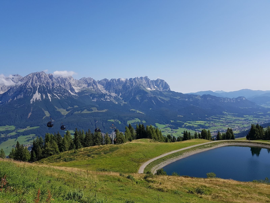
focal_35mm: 26
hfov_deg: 67.3
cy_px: 102
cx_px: 135
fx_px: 203
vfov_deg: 53.1
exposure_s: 1/2264
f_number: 1.7
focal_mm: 4.2
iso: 50
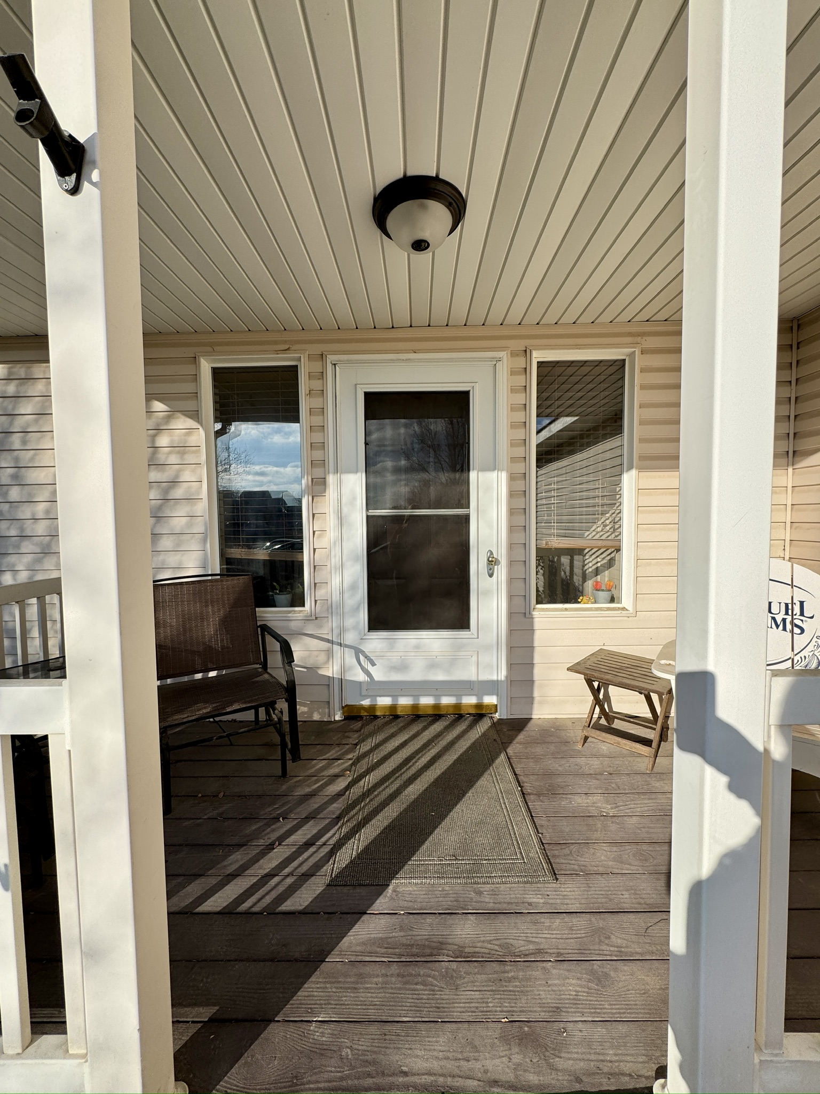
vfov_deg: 102.1
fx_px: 442
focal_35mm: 14
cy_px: 547
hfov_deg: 85.7
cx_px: 410
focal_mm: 2.22
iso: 50
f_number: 2.2
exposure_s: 1/2028
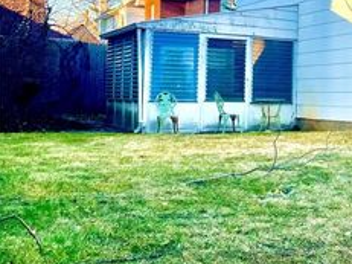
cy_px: 69
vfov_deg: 21.7
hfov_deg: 25.2
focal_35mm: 67
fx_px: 681
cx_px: 451
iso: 50
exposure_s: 1/413
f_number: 1.5
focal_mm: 5.7
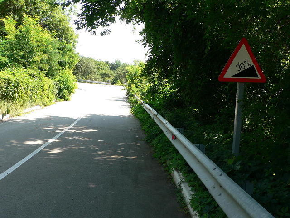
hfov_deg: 51.4
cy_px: 109
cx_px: 145
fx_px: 302
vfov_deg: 39.7
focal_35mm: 36
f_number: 4
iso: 80
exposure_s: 1/125
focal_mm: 6
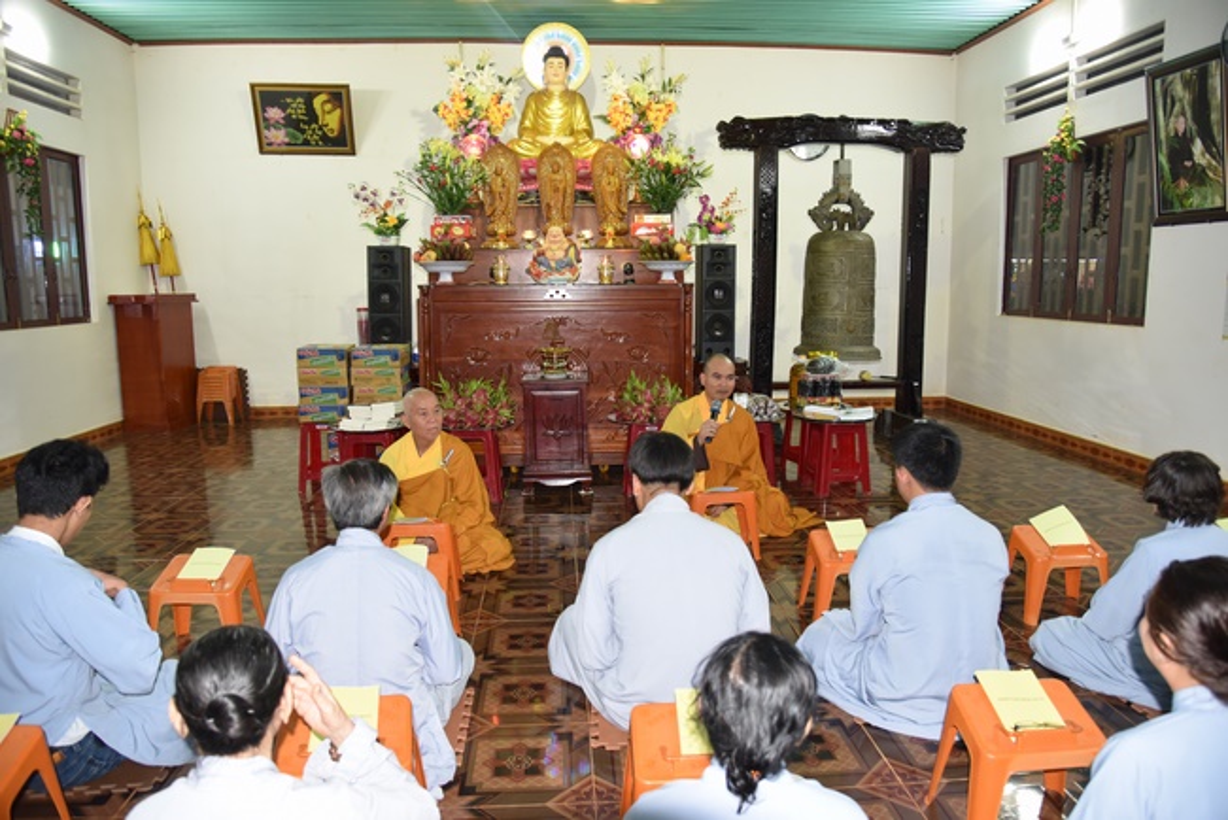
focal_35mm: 24
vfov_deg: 53.2
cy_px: 410
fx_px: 819
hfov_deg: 73.7
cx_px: 614
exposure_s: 1/60
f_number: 4
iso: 1600
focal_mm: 24
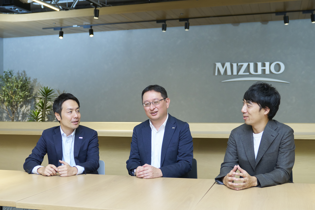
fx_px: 402
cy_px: 105
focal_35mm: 46
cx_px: 158
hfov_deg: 42.7
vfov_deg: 29.2
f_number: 2.8
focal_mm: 31
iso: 1000
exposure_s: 1/125
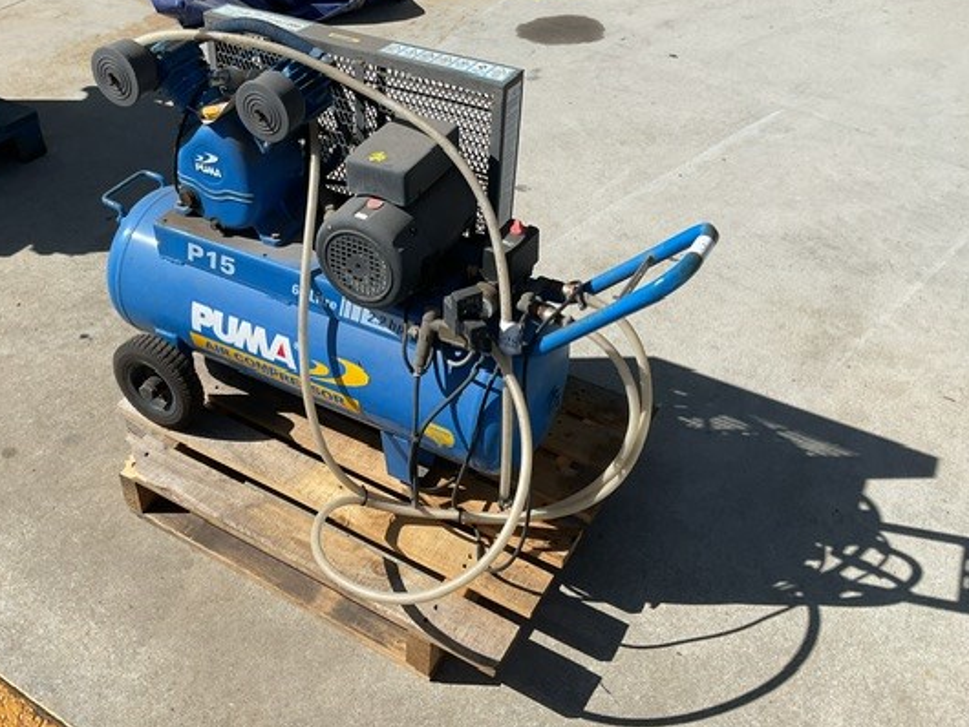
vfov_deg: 40.6
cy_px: 298
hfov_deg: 52.2
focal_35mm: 35
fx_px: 980
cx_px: 388
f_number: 1.8
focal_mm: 3
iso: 16
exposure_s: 1/2227
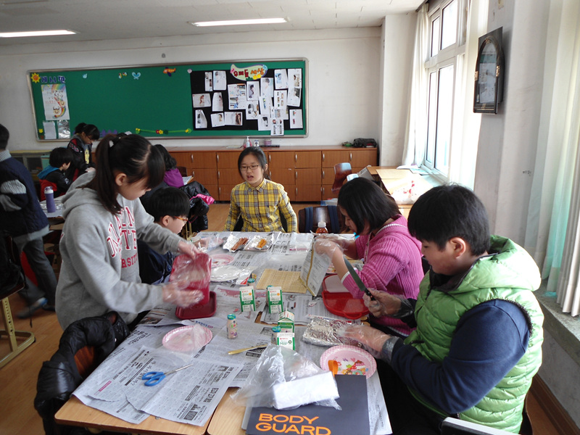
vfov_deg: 53.1
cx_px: 290
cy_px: 218
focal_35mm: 26
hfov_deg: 67.3
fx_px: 436
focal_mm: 4.7
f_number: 2.8
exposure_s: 1/40
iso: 80
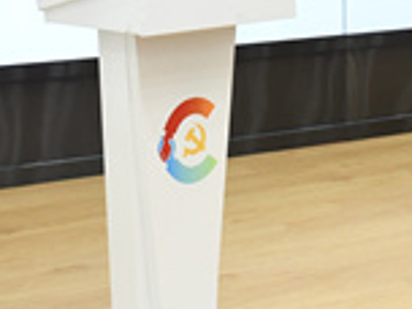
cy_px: -131
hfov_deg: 18.9
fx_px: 1238
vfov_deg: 13.5
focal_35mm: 104
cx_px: 233
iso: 1250
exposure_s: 1/100
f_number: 5
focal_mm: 22
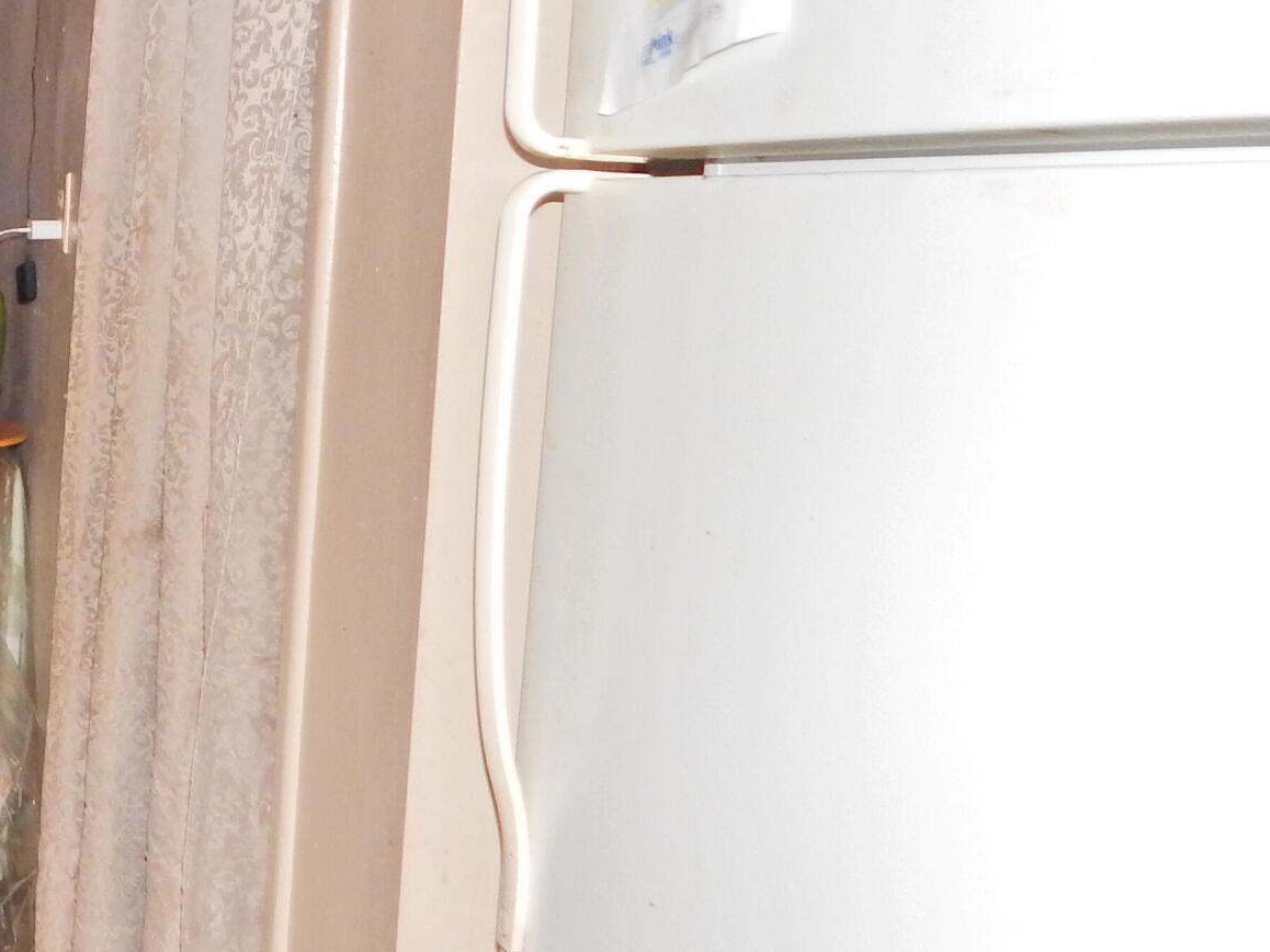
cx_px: -352
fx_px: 2091
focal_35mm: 57
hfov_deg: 28.2
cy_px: 437
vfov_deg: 25.6
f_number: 3
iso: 200
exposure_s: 1/30
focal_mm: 4
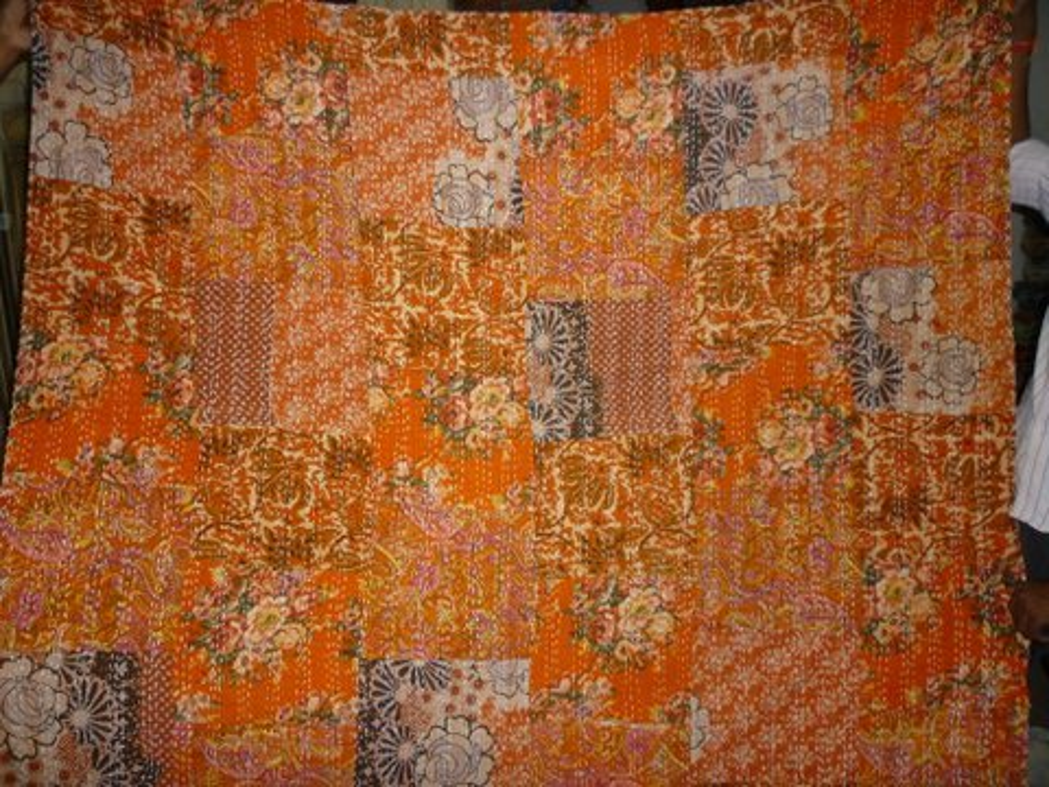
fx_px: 879
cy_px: 394
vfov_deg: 48.2
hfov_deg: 61.7
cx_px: 524
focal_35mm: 29
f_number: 3.3
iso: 125
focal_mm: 5.2
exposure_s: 1/30
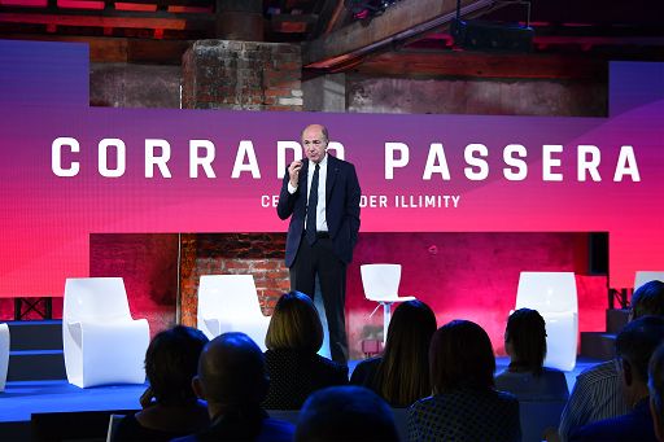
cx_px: 332
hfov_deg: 33.4
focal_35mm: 60
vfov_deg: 22.6
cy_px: 221
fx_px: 1106
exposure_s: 1/200
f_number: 4
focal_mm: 40
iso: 800
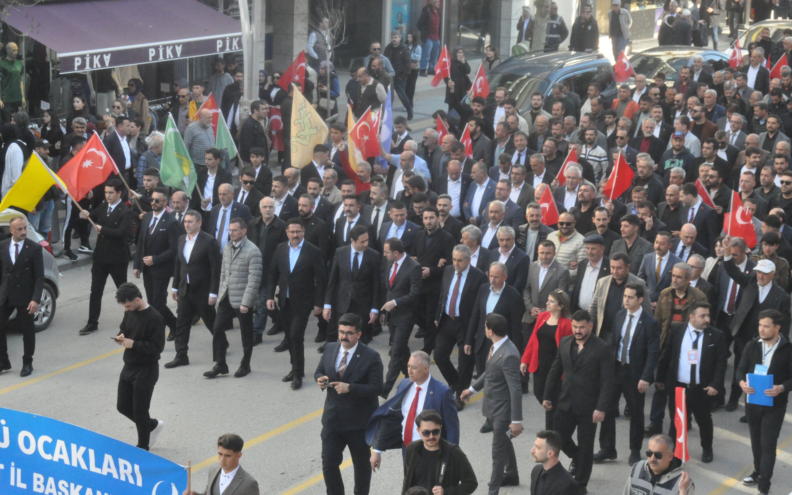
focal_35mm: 85
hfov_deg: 24.5
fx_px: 1824
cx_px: 394
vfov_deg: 15.5
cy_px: 244
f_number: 10
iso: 3200
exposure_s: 1/400
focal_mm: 55
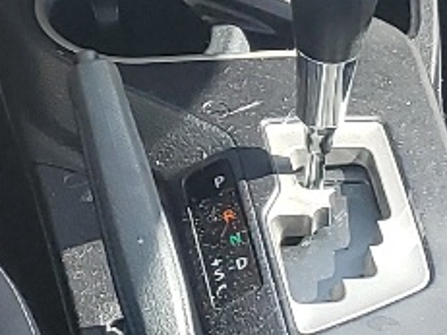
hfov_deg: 10.9
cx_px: 21
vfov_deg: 8.2
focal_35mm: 180
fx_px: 2323
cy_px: -21
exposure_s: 1/120
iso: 66
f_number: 1.5
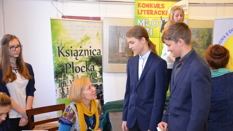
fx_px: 272
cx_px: 116
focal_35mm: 44
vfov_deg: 27.1
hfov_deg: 46.4
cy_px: 71
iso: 800
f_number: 4
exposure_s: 1/60
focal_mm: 28
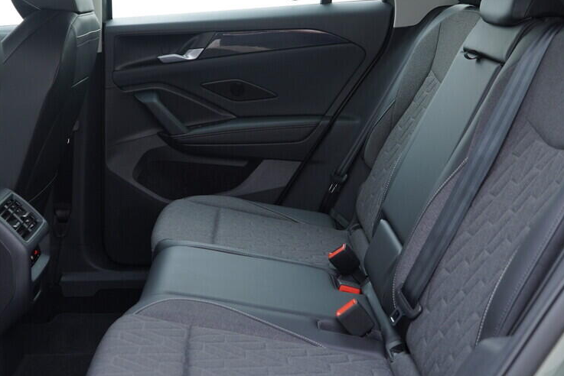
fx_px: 784
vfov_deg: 26.9
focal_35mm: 50
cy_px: 131
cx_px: 230
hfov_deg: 39.4
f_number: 2.8
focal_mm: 24
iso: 250
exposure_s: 1/40
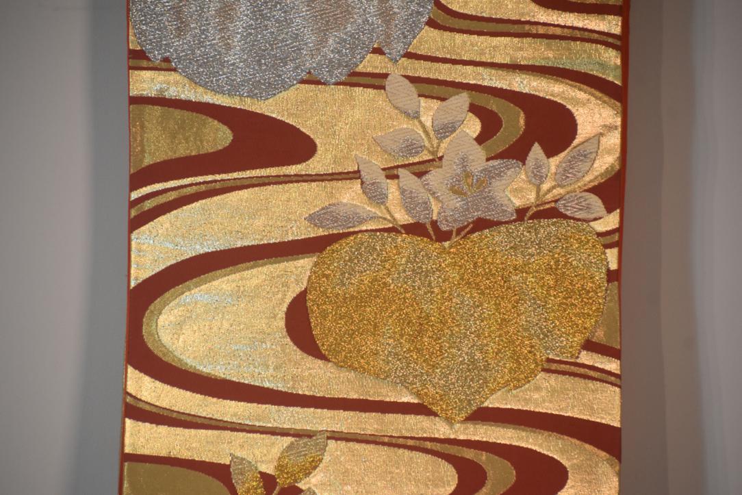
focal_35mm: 375
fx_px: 7730
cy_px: 248
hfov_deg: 5.5
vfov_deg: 3.7
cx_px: 371
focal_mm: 250
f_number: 6.3
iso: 1100
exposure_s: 1/125
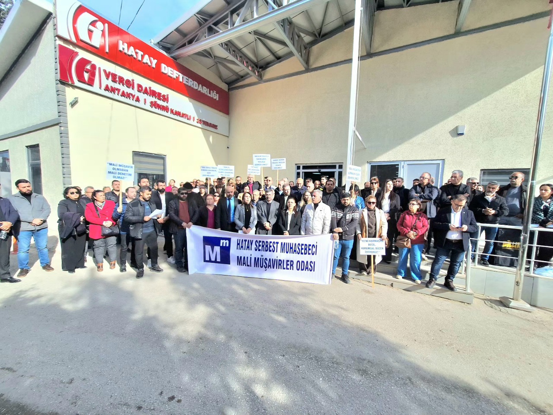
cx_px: 276
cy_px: 208
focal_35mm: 13
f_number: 2.2
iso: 40
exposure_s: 1/1250
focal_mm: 1.74
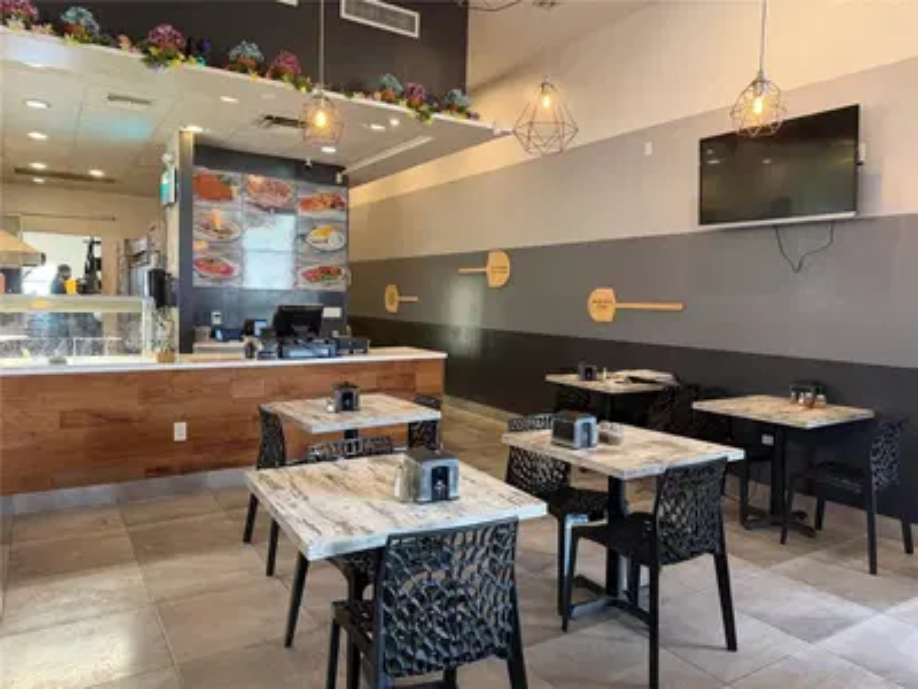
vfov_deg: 56.8
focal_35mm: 24
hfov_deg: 71.6
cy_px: 344
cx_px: 459
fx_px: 636
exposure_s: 1/60
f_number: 1.78
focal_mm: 6.76
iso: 250
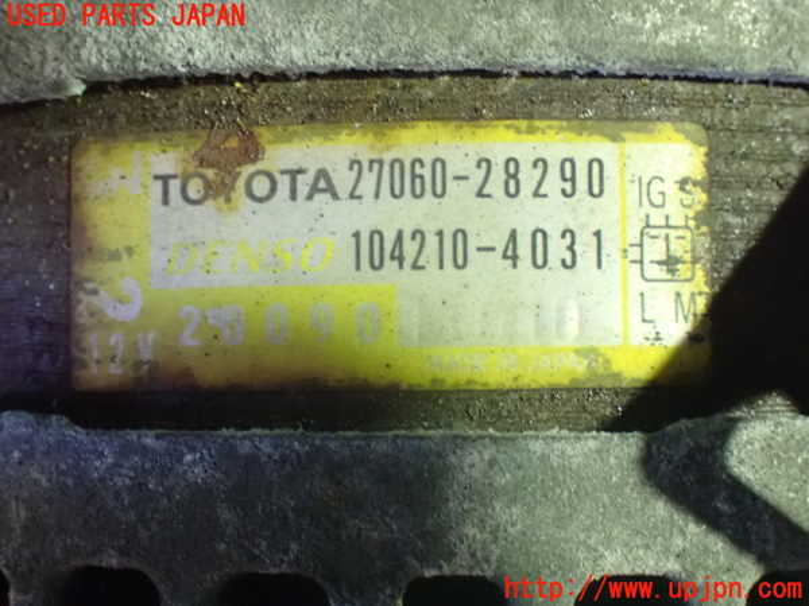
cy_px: 303
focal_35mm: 62
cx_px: 404
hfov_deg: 31.2
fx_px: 1449
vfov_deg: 23.7
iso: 1600
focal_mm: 11.09
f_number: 3.6
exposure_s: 1/25
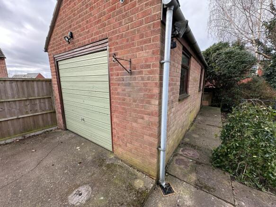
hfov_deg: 102.1
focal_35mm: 14
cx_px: 138
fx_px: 112
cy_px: 104
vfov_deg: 85.7
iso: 40
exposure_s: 1/322
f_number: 2.2
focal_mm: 2.22
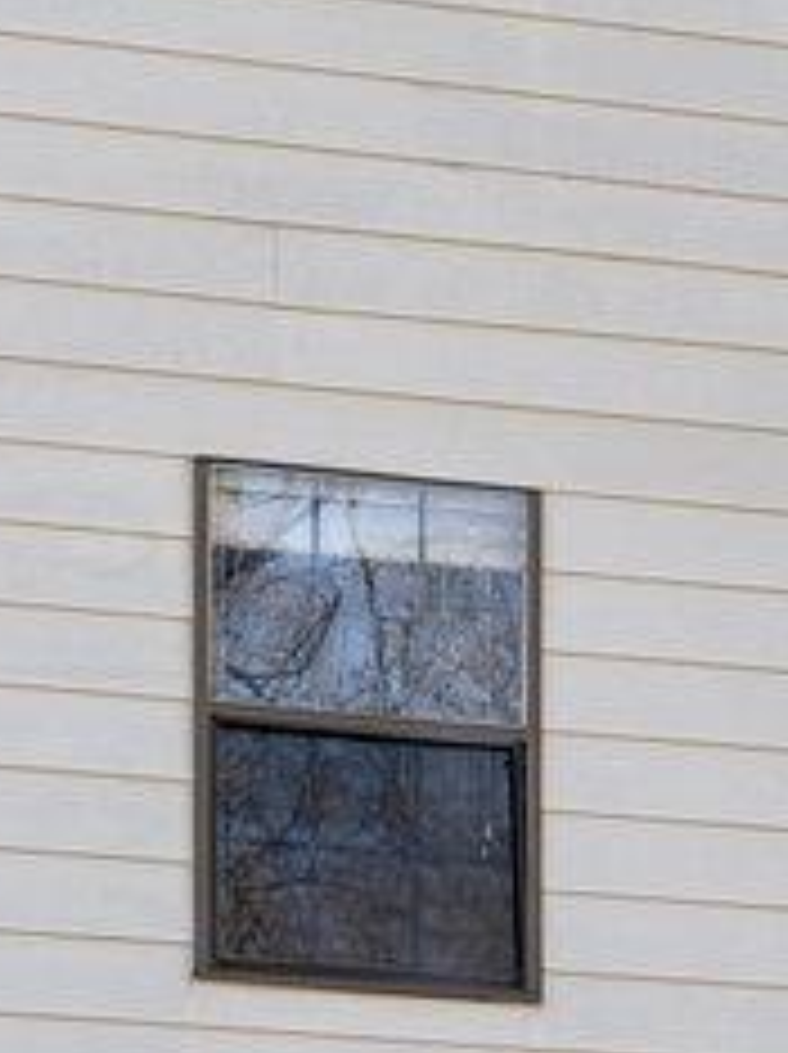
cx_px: 1225
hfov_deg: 7.2
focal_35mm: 202
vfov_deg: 9.7
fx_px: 6142
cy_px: 1033
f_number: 8
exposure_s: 1/60
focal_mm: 24
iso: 100
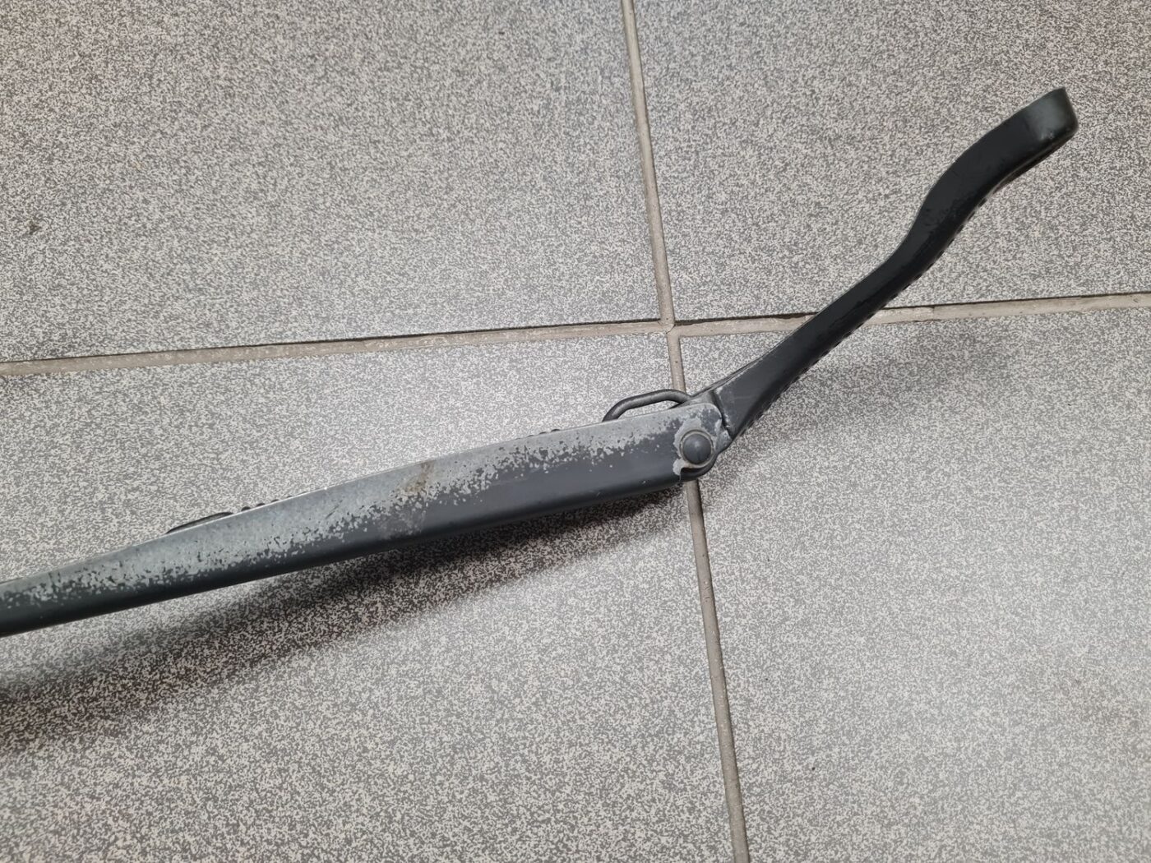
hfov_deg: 67.3
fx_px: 865
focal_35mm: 26
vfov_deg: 53.1
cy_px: 432
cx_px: 576
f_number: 1.8
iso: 250
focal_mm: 5.4
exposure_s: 1/50
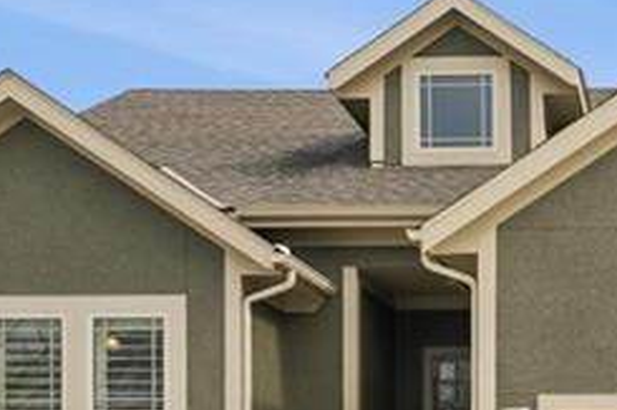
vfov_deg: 18.9
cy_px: 361
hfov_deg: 26.4
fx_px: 1212
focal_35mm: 71
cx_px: 675
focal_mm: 16.9
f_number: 7.1
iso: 100
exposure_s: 1/1000
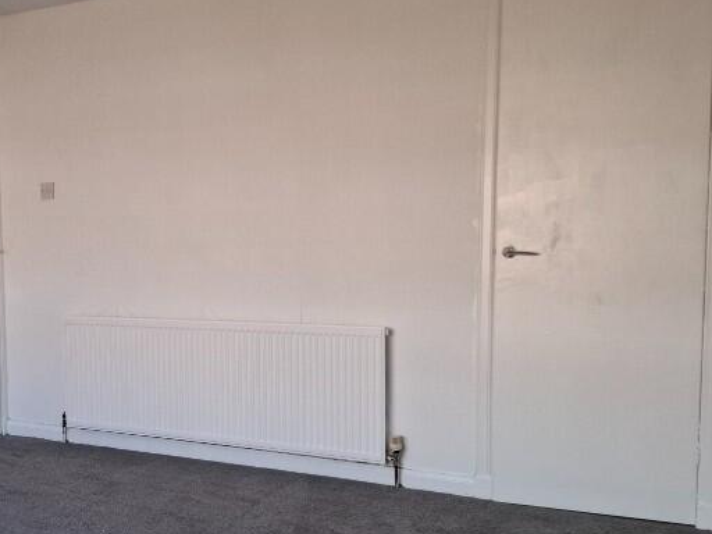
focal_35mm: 46
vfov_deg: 31.4
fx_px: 946
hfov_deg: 40.1
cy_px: 327
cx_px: 178
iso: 80
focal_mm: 5.54
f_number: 1.8
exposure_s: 1/120
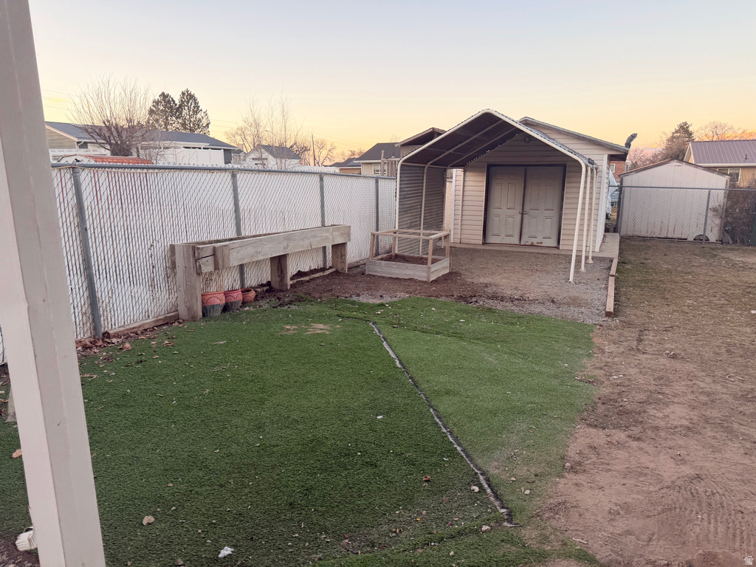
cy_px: 284
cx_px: 378
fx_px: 524
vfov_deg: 56.8
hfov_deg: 71.6
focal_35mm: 24
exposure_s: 1/173
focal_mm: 6.76
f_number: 1.78
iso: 80
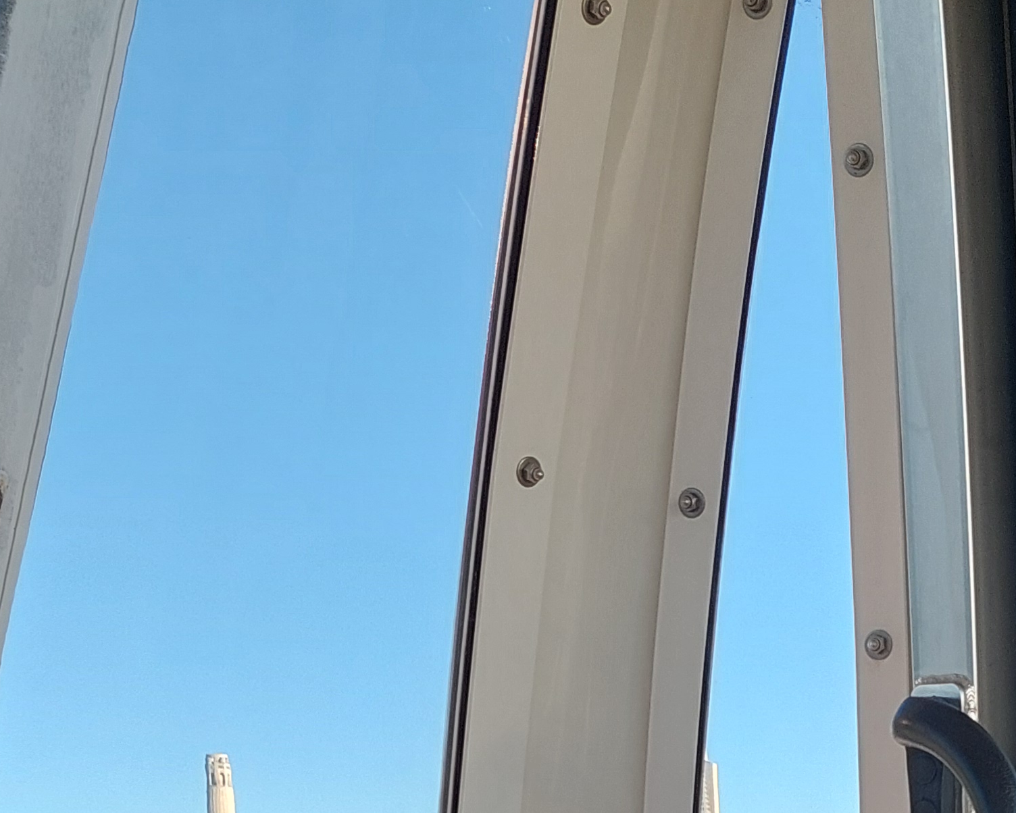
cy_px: 1156
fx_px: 2256
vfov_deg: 18.5
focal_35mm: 75
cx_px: 741
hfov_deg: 25.1
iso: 40
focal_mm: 5.23
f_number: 1.8
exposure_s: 1/340
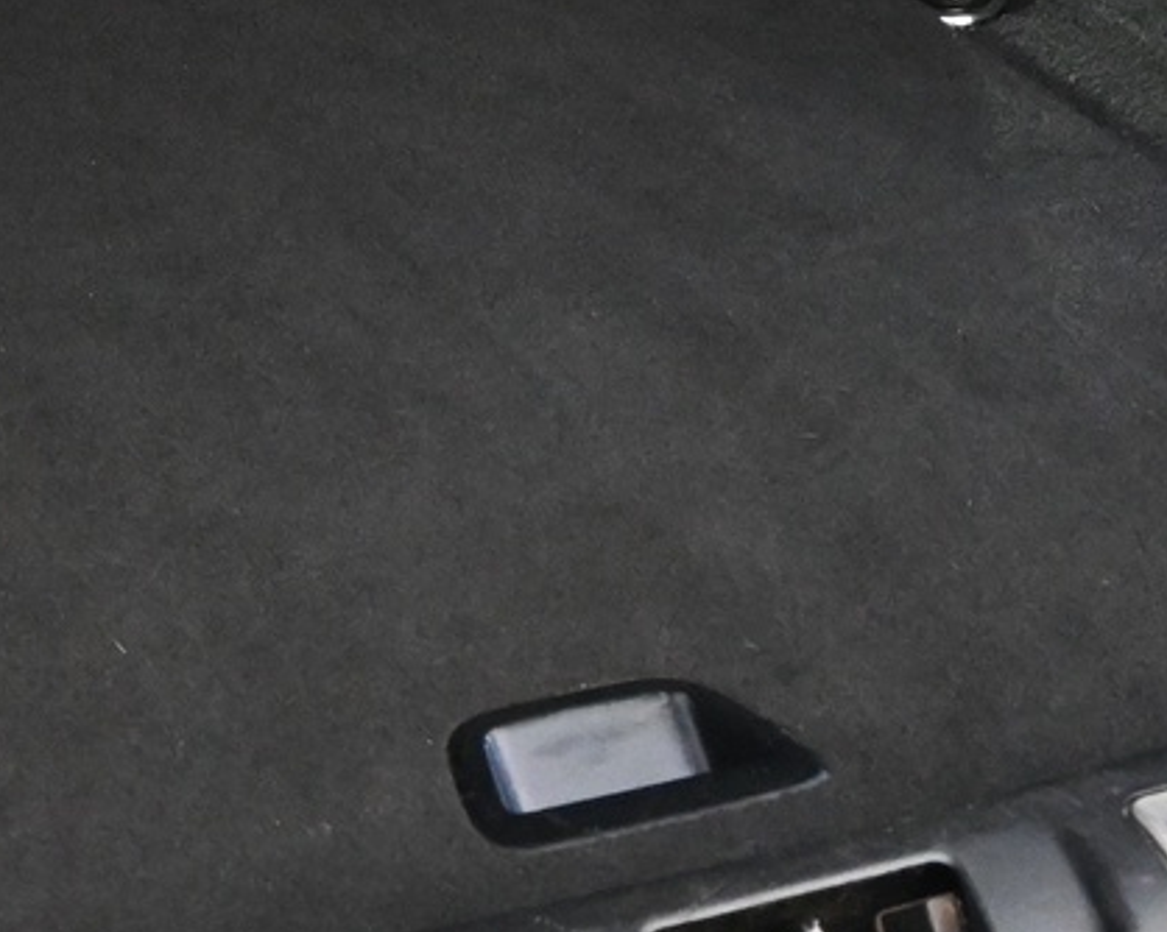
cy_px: -223
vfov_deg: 12.5
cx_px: 394
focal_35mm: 120
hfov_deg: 16.0
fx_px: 4143
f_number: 4
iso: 5000
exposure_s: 1/40
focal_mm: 22
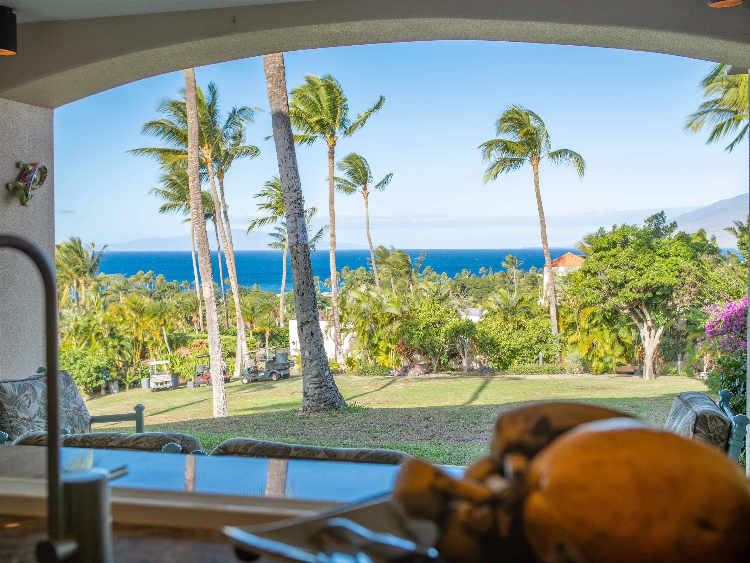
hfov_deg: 42.9
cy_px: 282
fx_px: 954
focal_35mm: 44
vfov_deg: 32.9
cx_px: 375
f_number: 6.3
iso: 400
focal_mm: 22
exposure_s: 1/400
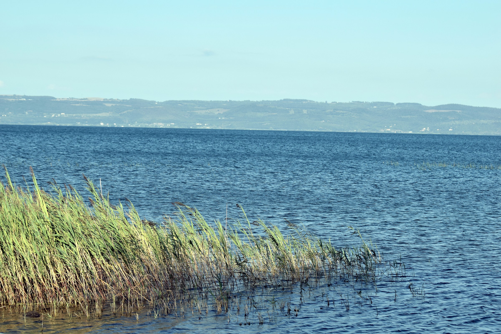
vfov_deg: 13.0
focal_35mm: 105
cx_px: 250
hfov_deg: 19.5
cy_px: 167
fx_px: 1461
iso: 200
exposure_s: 1/800
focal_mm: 70
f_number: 7.1
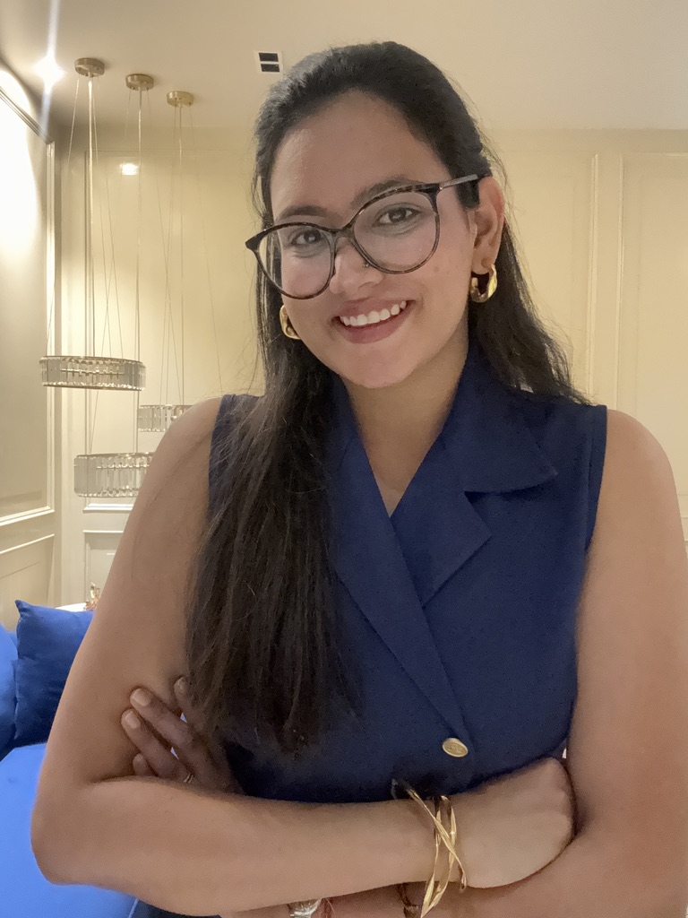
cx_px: 344
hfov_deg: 46.8
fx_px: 795
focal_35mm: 30
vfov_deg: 60.0
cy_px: 459
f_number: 1.9
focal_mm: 2.69
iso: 640
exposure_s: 1/17
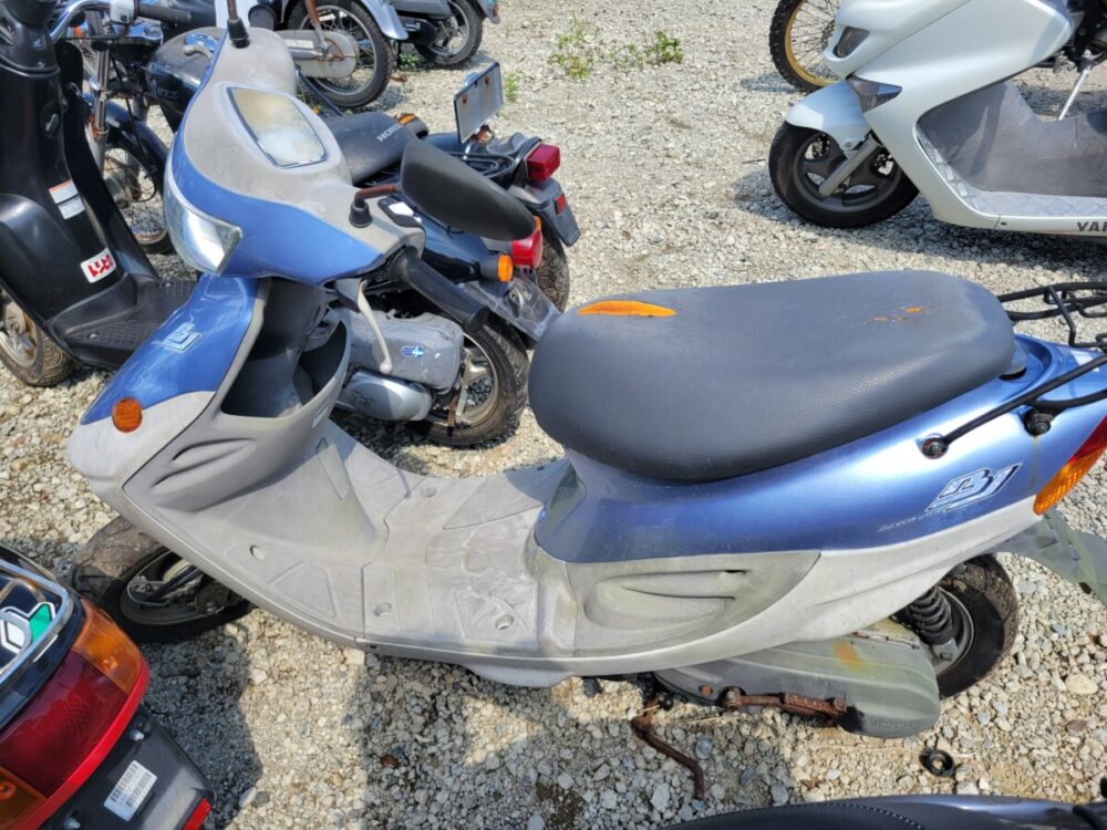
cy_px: 415
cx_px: 554
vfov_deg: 53.1
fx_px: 831
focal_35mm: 26
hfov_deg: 67.3
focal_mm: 5.4
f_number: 1.8
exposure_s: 1/1265
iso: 40
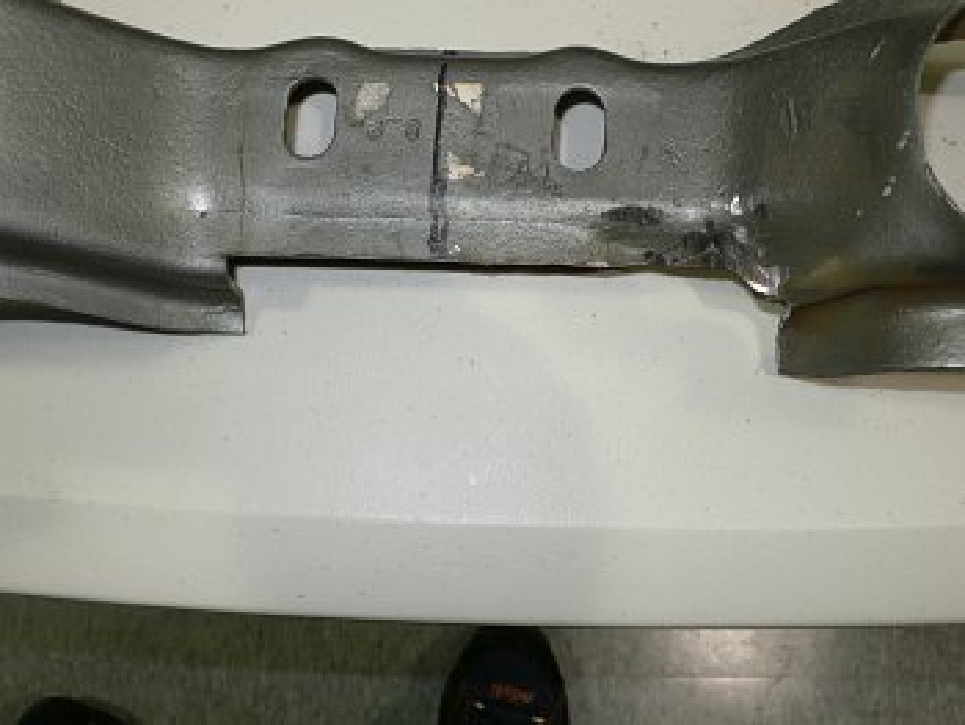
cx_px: 482
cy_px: 362
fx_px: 948
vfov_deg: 41.8
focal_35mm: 34
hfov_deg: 53.9
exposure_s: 1/30
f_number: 4
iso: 100
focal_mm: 6.3
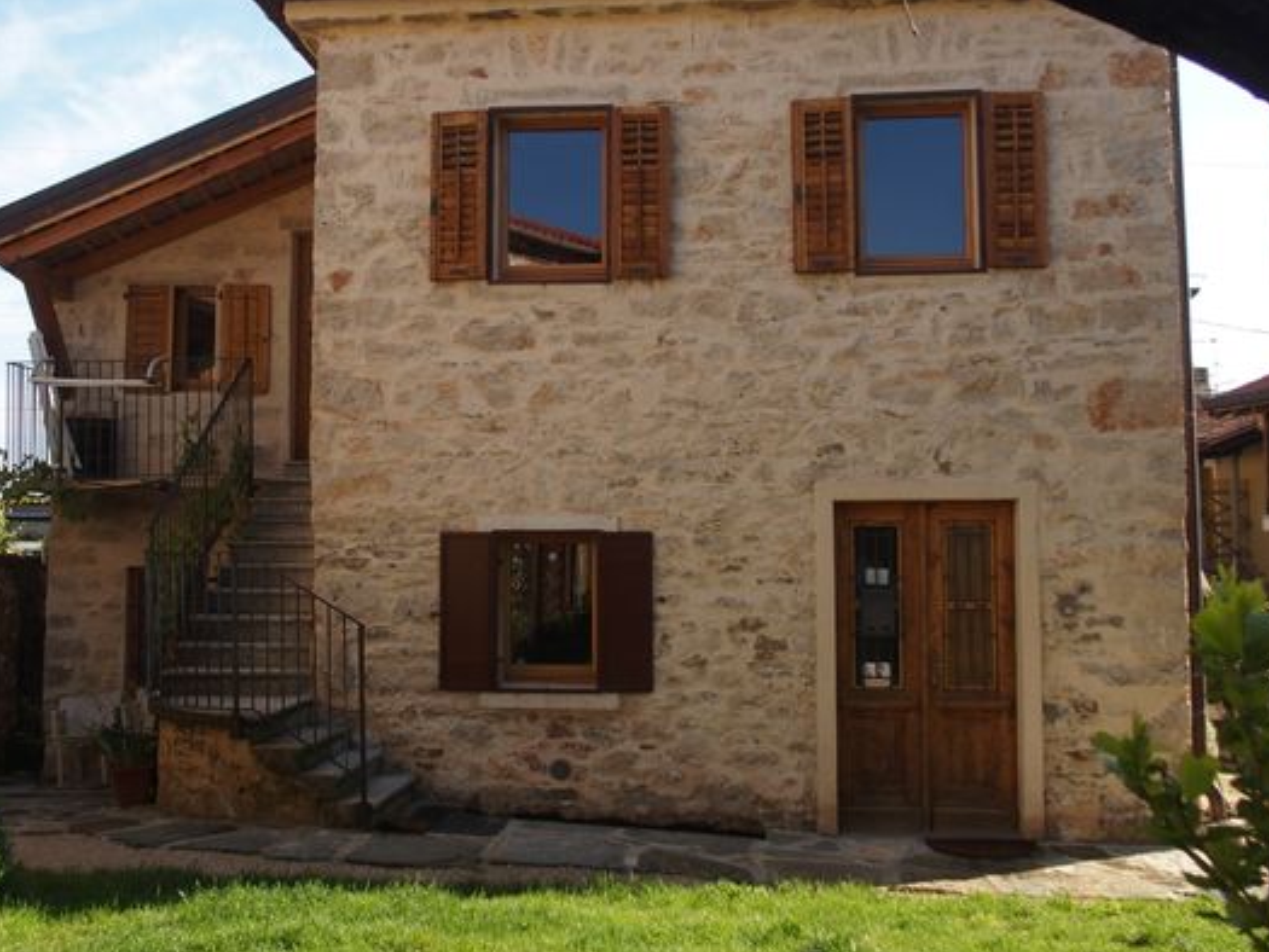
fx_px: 1467
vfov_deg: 35.9
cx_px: 556
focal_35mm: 40
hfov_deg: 46.7
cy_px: 423
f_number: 3.5
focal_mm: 7.4
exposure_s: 1/500
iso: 100
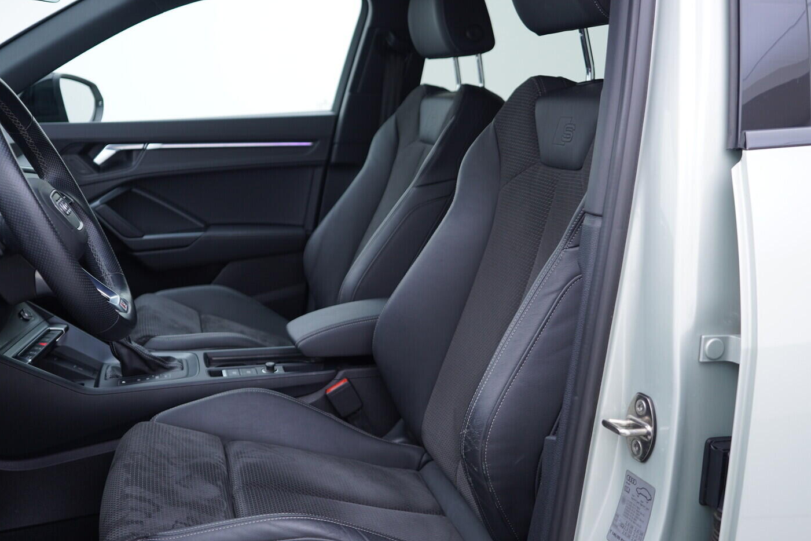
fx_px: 833
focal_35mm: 37
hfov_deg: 51.9
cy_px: 272
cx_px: 399
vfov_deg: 35.9
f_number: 2.8
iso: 125
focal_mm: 24
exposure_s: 1/40
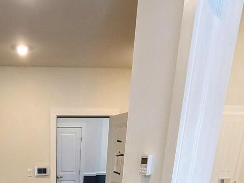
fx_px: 268
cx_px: 54
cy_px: 253
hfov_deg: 46.8
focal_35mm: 38
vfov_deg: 28.7
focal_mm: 1.74
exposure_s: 1/60
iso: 200
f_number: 2.2
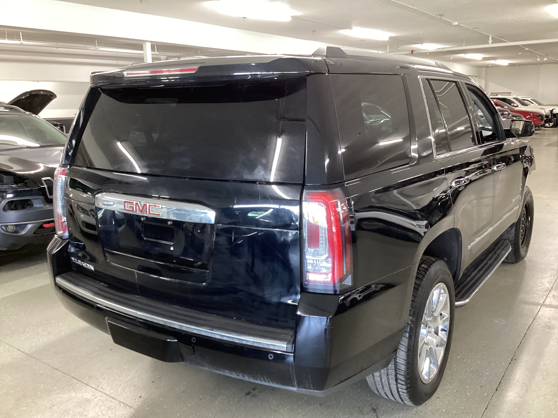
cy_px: 209
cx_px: 279
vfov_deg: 45.4
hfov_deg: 58.4
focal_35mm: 31
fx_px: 500
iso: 320
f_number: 2.4
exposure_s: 1/40
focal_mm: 3.3
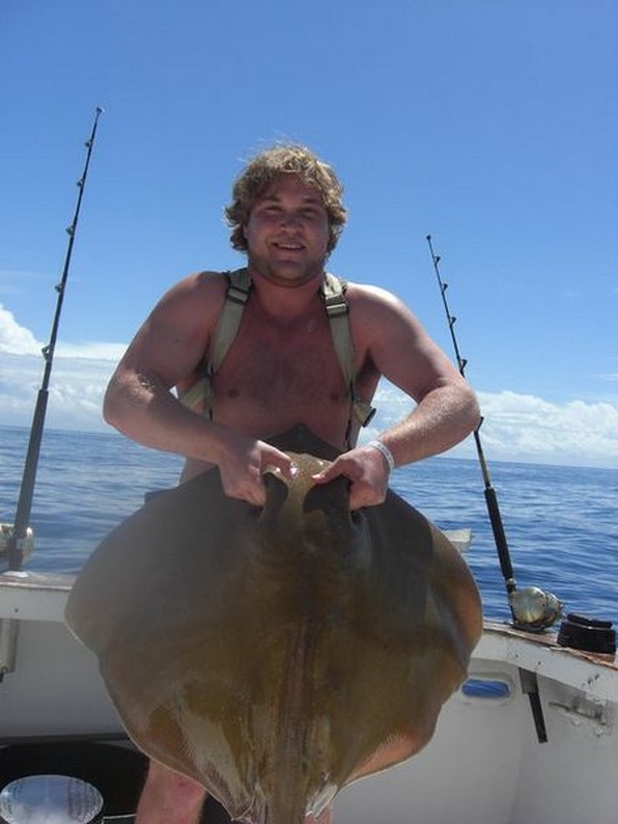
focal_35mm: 38
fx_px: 905
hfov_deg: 37.7
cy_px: 412
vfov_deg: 49.0
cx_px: 309
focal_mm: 7.9
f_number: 8
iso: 80
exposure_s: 1/250
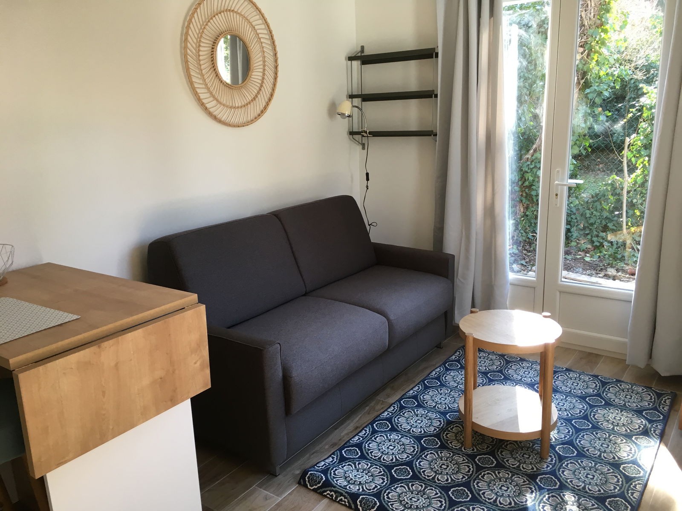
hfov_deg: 61.7
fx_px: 571
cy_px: 256
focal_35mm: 29
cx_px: 341
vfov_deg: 48.2
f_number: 2.2
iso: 32
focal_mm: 4.15
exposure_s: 1/33
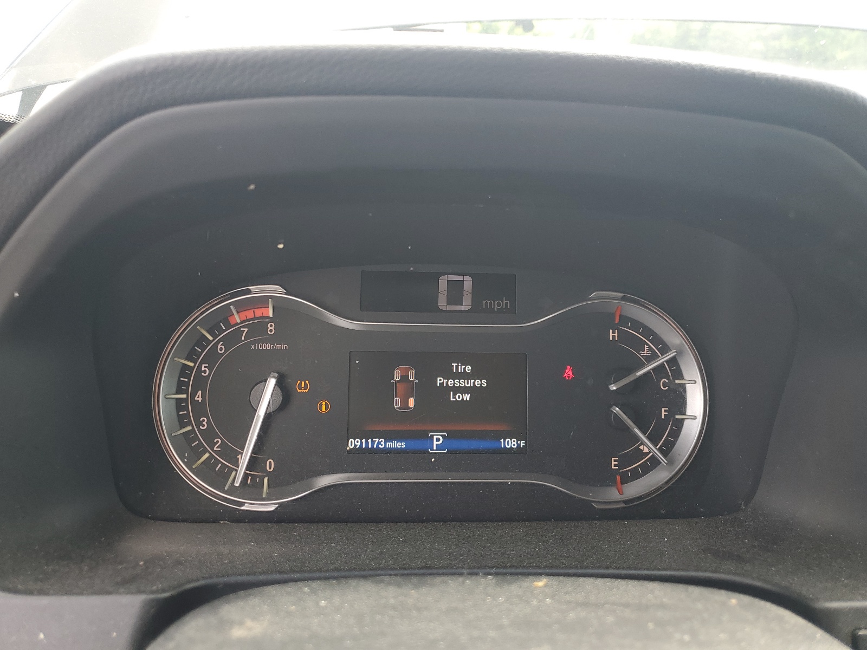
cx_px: 434
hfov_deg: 67.3
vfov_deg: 53.1
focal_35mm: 26
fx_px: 651
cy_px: 325
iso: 50
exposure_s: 1/122
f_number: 1.5
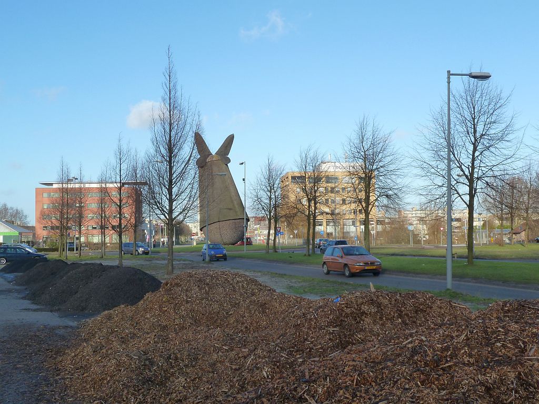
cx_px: 270
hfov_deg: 46.8
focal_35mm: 40
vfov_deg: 36.0
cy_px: 202
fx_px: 623
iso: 125
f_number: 4
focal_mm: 6.5
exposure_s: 1/320
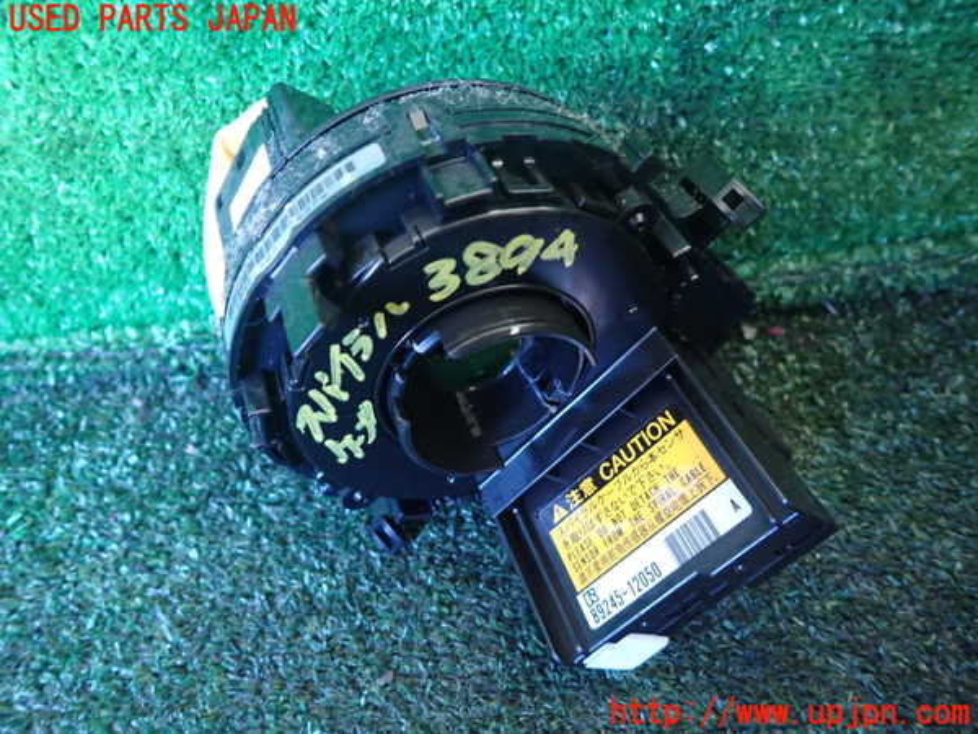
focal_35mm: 25
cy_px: 367
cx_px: 489
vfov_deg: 54.9
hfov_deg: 69.4
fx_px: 706
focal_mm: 4.5
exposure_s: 1/20
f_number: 2
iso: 800
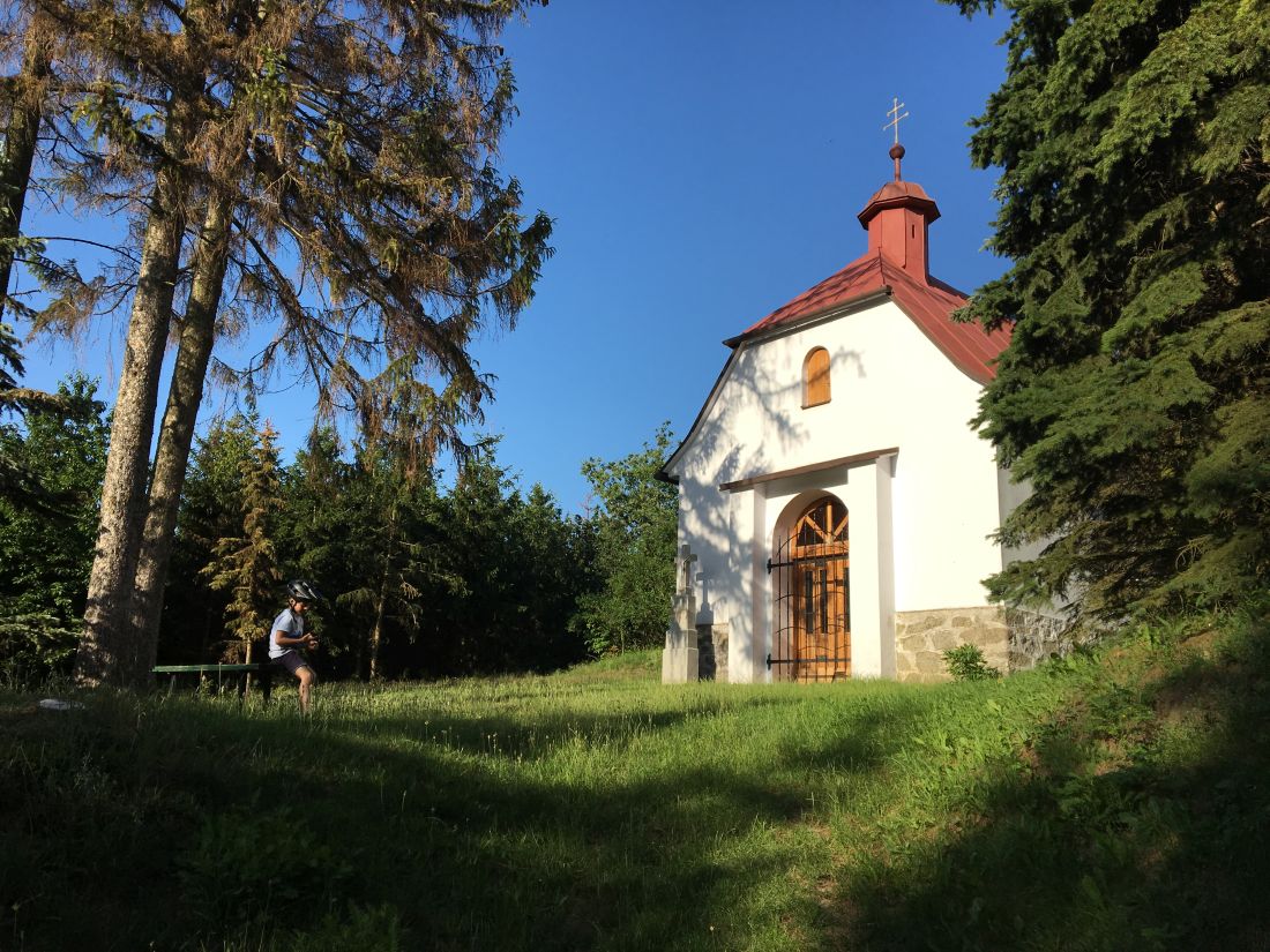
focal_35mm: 29
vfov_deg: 48.2
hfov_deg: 61.7
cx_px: 635
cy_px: 476
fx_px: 1064
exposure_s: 1/1538
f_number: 2.2
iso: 25
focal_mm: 4.15
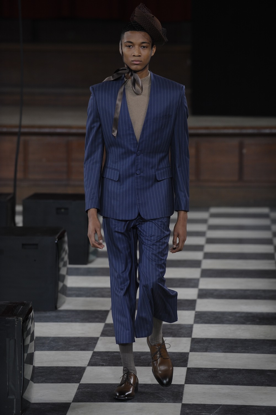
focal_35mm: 200
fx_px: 2303
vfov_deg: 10.3
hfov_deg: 6.9
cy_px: 208
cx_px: 138
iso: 1000
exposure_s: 1/500
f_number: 4
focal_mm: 200
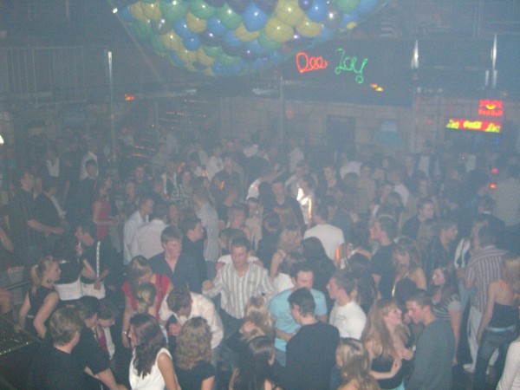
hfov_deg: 49.0
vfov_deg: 37.7
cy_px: 195
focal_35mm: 38
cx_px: 260
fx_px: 571
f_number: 2.8
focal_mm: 7.9
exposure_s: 1/60
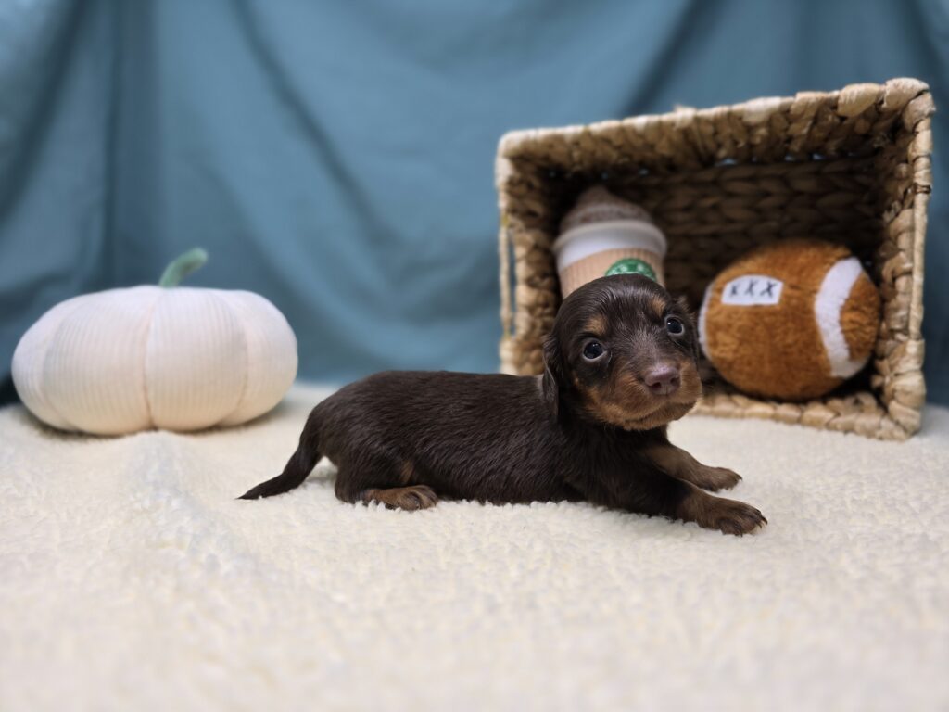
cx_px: 474
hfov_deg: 73.9
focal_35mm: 23
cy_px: 356
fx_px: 631
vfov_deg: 58.9
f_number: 1.7
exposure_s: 1/120
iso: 64
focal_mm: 6.3
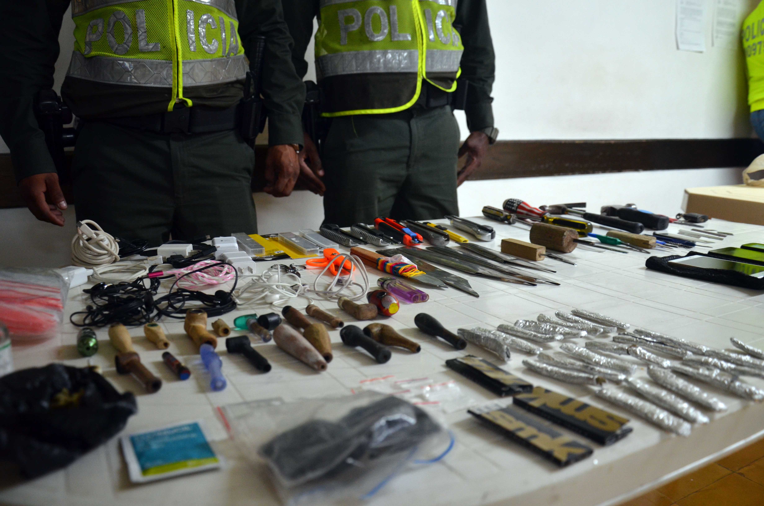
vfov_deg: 22.5
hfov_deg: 33.5
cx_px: 382
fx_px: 1271
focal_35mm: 60
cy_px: 253
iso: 800
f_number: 4.5
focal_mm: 40
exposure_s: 1/50
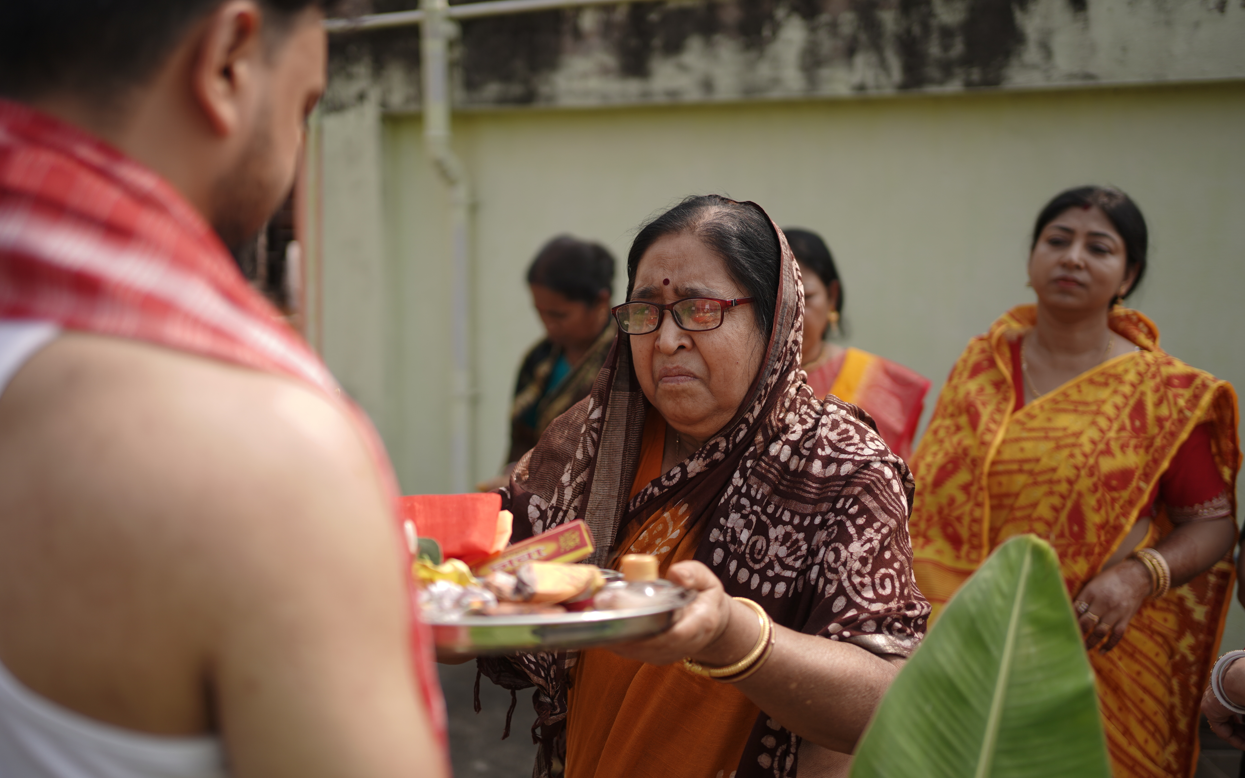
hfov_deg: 50.4
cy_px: 379
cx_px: 598
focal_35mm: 39
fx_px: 1323
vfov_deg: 32.8
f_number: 1.8
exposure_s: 1/2500
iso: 80
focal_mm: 35
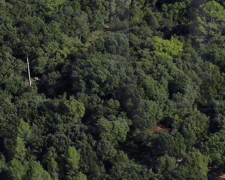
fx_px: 999
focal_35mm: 150
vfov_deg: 10.3
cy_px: 32
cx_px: 301
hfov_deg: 12.4
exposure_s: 1/1600
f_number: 7.1
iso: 400
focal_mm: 48
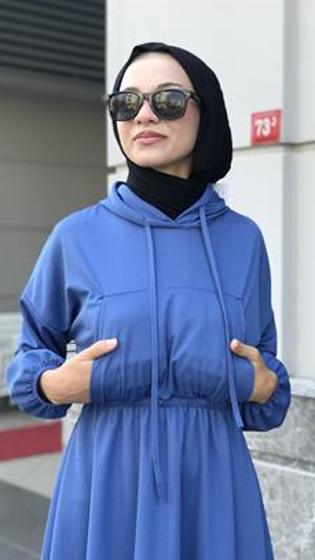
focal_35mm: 63
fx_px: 935
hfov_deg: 19.1
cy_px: 279
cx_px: 173
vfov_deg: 33.3
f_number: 2.8
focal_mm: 6.6
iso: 20
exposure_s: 1/60
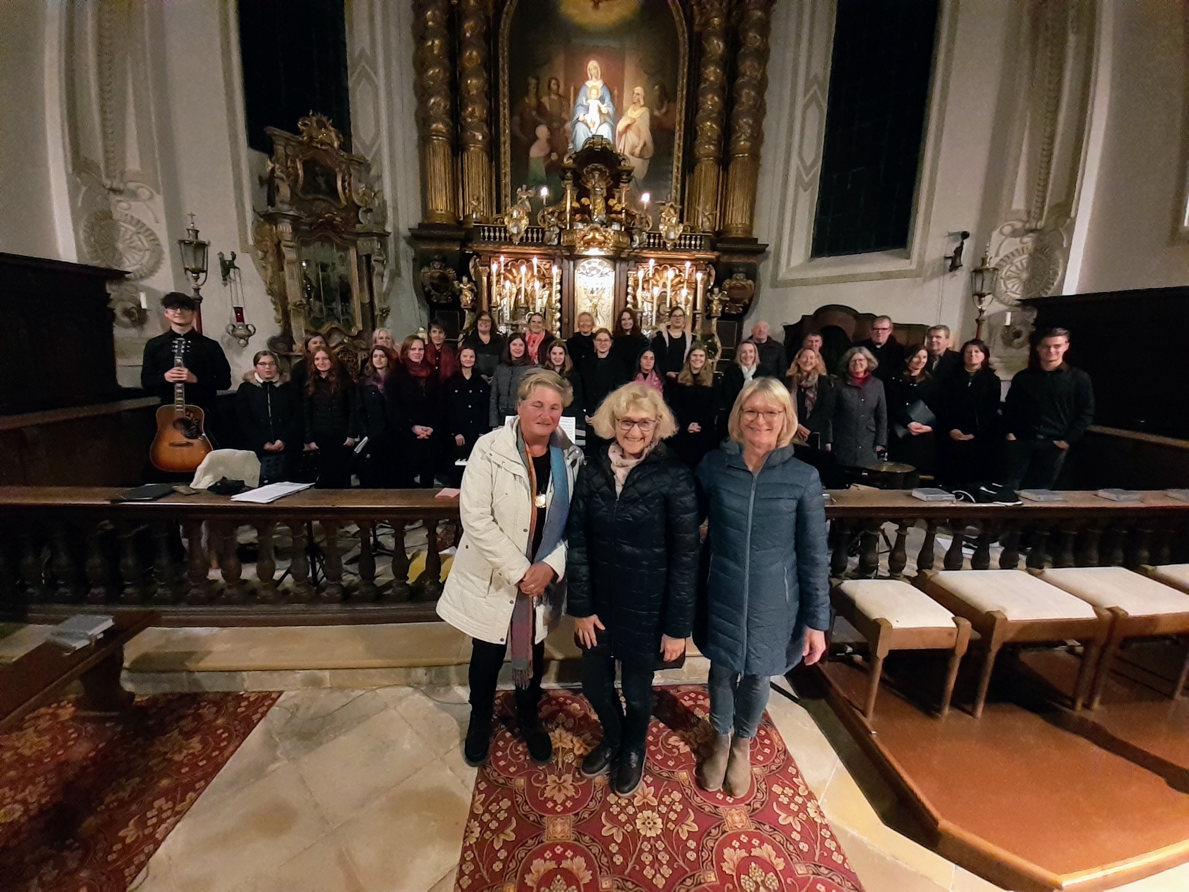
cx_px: 594
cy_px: 446
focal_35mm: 13
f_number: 2.2
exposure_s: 1/25
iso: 400
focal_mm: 1.13
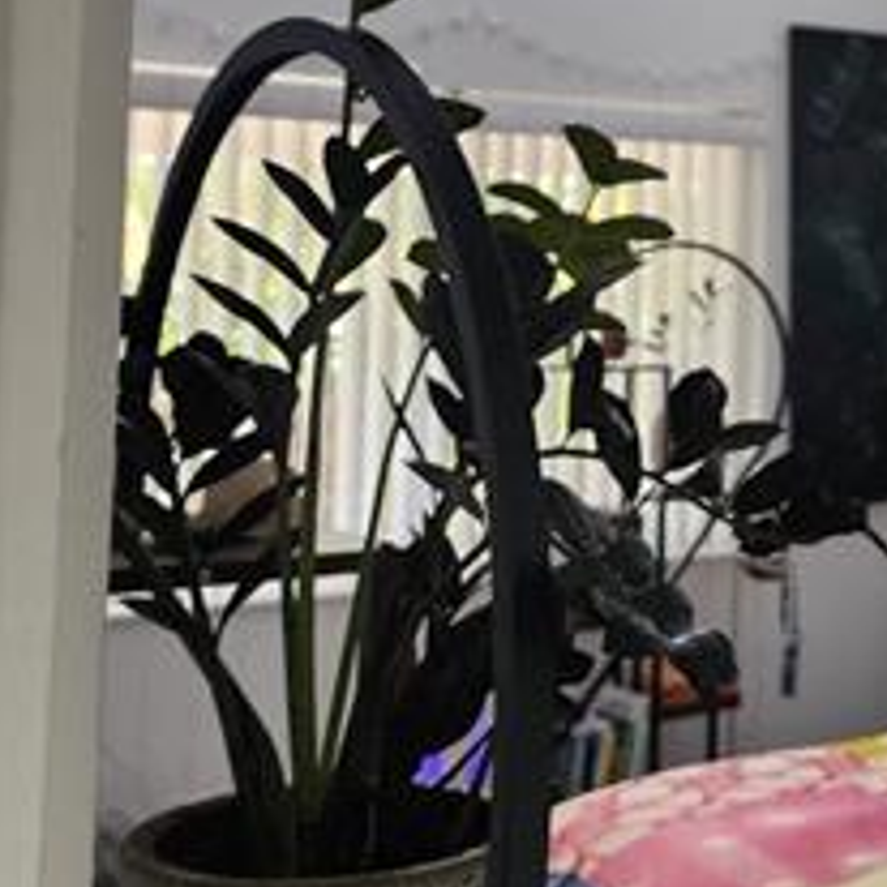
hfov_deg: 27.5
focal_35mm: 59
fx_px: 1710
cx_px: 878
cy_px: 137
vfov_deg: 28.3
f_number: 1.8
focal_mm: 6.4
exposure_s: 1/120
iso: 250
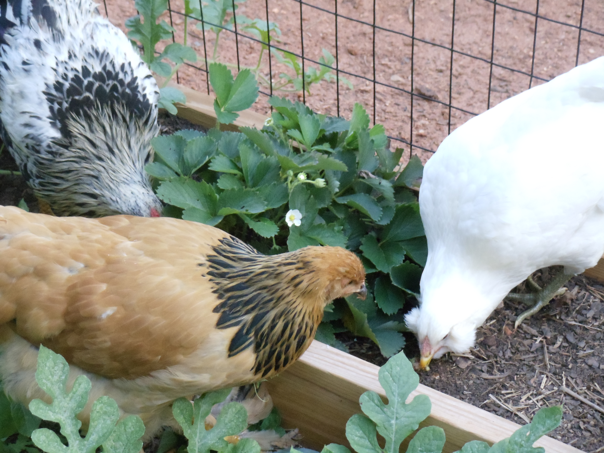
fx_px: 1972
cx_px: 302
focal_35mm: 113
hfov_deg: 17.4
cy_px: 226
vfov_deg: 13.1
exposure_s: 1/60
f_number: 4.8
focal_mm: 15.35
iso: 800
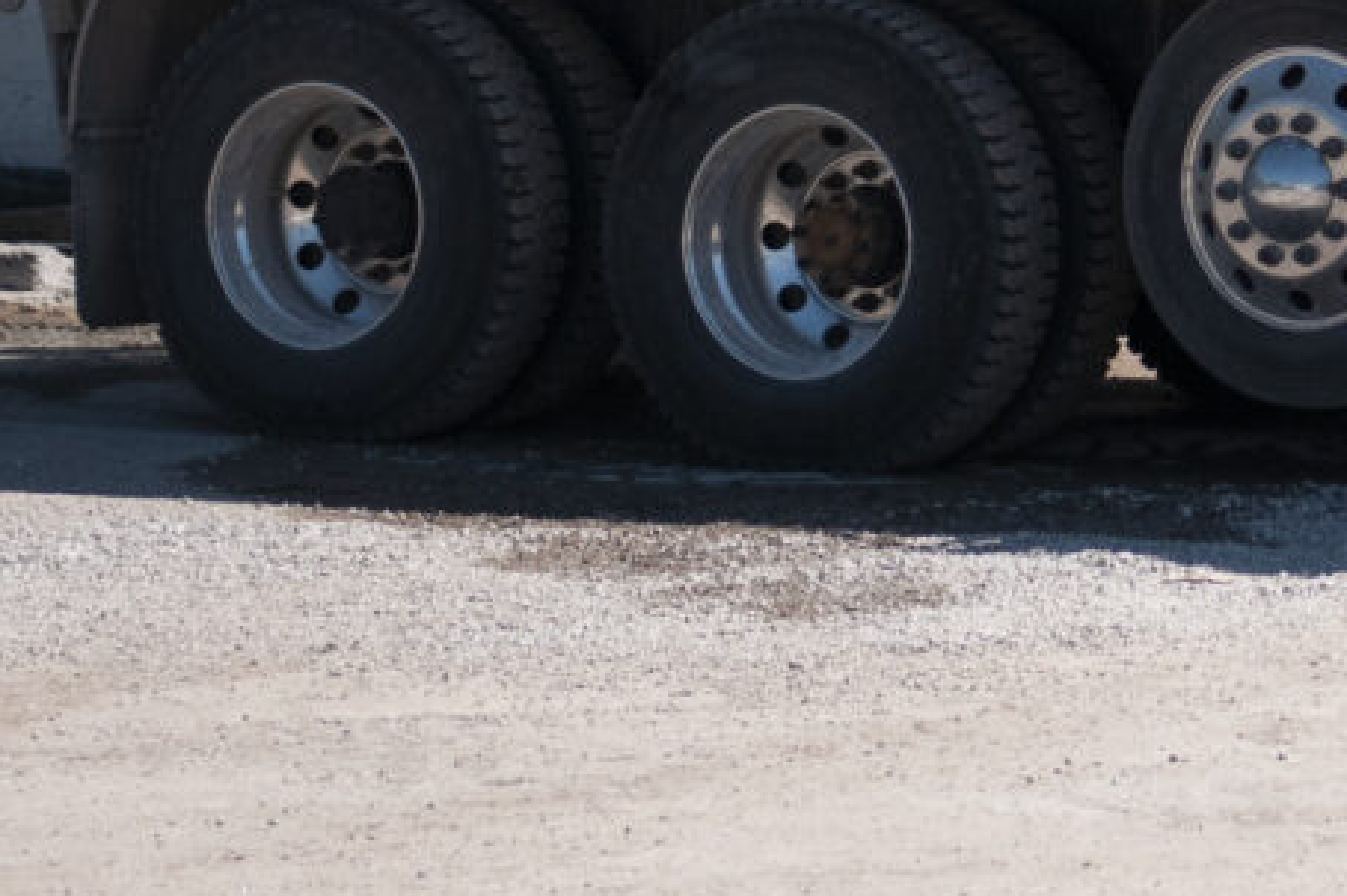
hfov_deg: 8.9
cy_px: -495
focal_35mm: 226
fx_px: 8450
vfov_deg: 6.0
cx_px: 1905
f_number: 2.8
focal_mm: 38
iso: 200
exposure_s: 1/4000
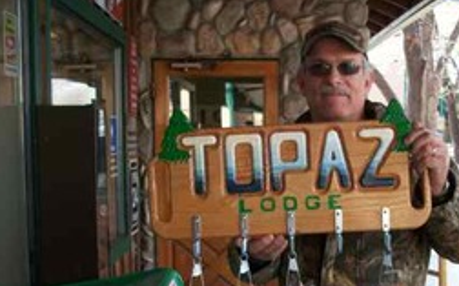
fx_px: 737
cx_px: 297
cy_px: 264
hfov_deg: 34.3
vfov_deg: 21.4
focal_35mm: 59
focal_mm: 6.3
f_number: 3.1
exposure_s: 1/100
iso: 80
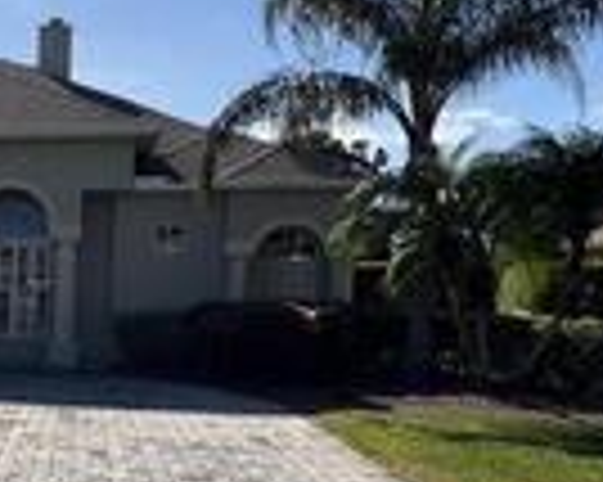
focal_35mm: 51
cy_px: 385
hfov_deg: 32.1
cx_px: -72
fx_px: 910
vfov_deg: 29.0
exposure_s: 1/2415
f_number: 2.2
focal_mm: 2.22
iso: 50
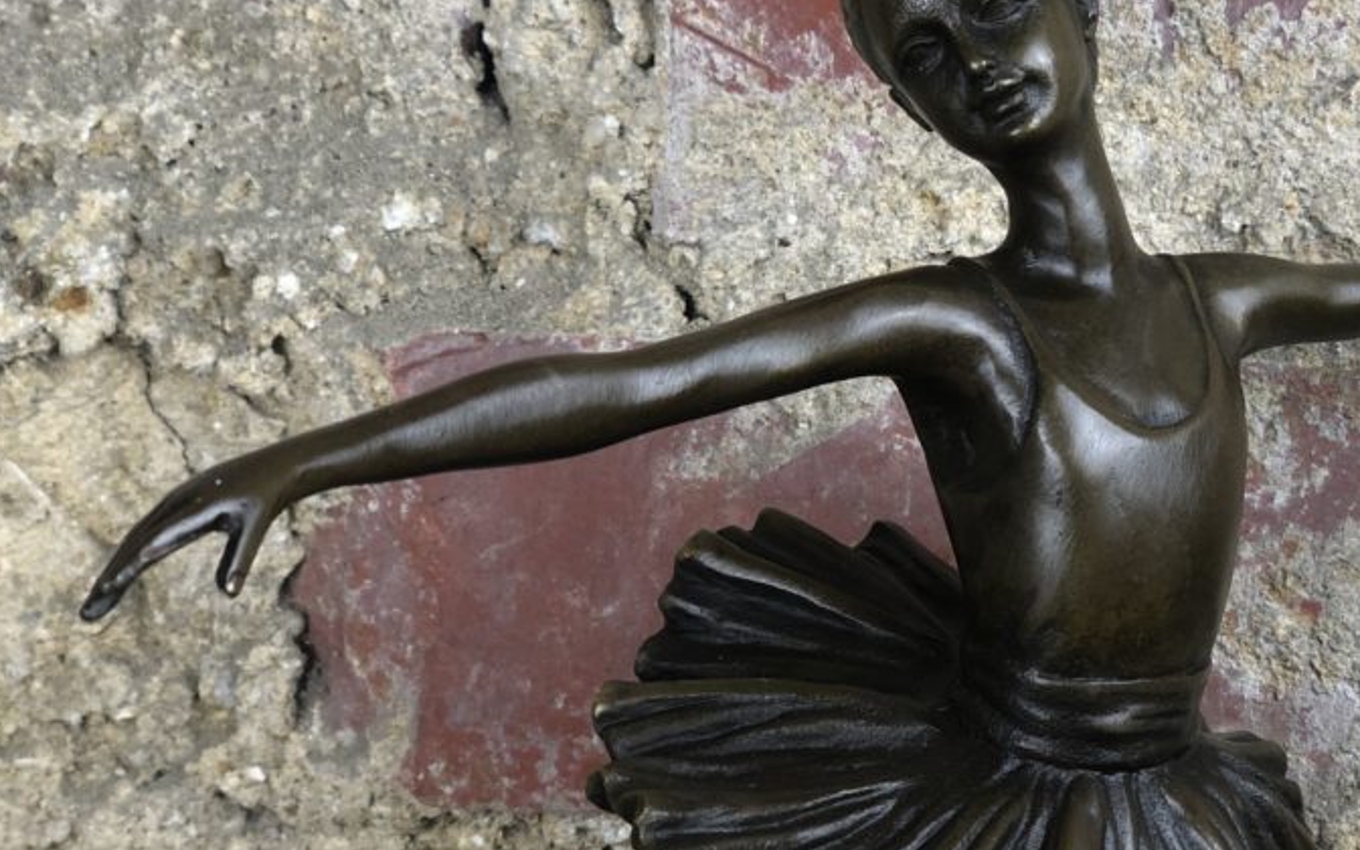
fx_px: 3113
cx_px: 1024
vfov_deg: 15.5
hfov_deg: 24.4
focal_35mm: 84
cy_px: 352
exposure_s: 1/50
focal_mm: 6
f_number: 2.4
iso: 32
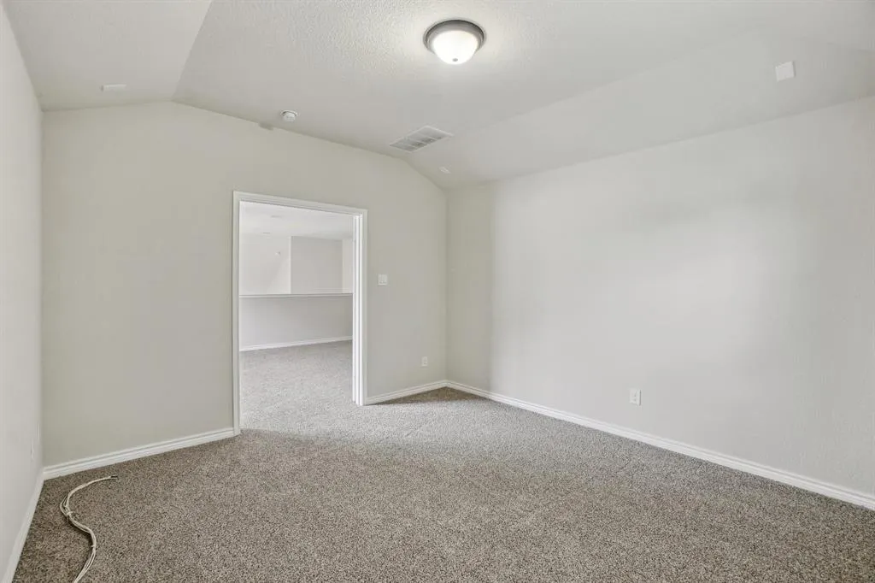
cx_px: 438
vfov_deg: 77.3
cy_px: 292
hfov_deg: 100.4
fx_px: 364
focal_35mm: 15
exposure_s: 1/6
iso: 400
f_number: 8
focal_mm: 10
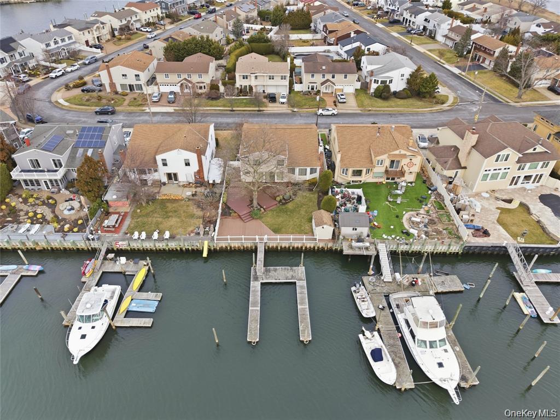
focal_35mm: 24
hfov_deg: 71.6
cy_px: 210
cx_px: 280
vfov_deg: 56.8
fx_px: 388
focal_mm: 8.7
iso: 160
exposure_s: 1/2000
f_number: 1.8
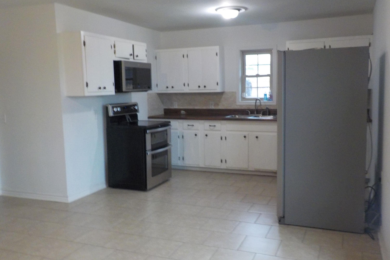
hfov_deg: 58.7
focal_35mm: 32
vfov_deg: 41.1
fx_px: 347
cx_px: 198
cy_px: 125
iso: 400
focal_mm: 4.1
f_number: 3.3
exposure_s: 1/25
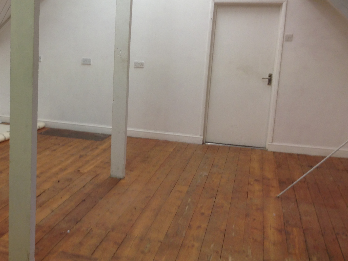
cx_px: 79
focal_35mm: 52
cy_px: 116
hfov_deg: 35.8
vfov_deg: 28.0
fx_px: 523
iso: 50
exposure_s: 1/24
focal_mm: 4.12
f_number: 2.4
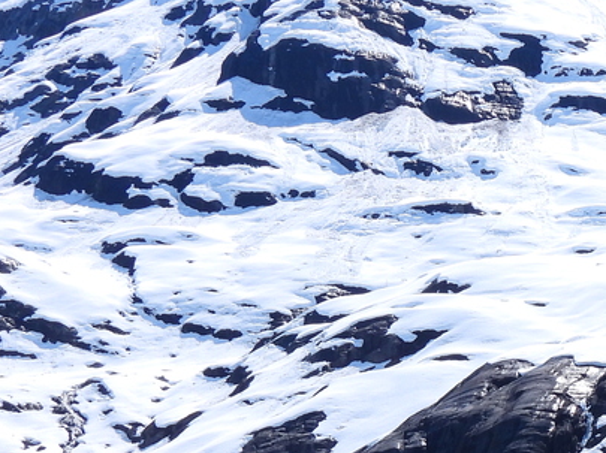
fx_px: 3043
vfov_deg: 8.5
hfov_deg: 11.0
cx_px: 902
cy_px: 315
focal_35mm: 174
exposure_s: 1/1600
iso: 100
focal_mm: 9.8
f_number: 3.5
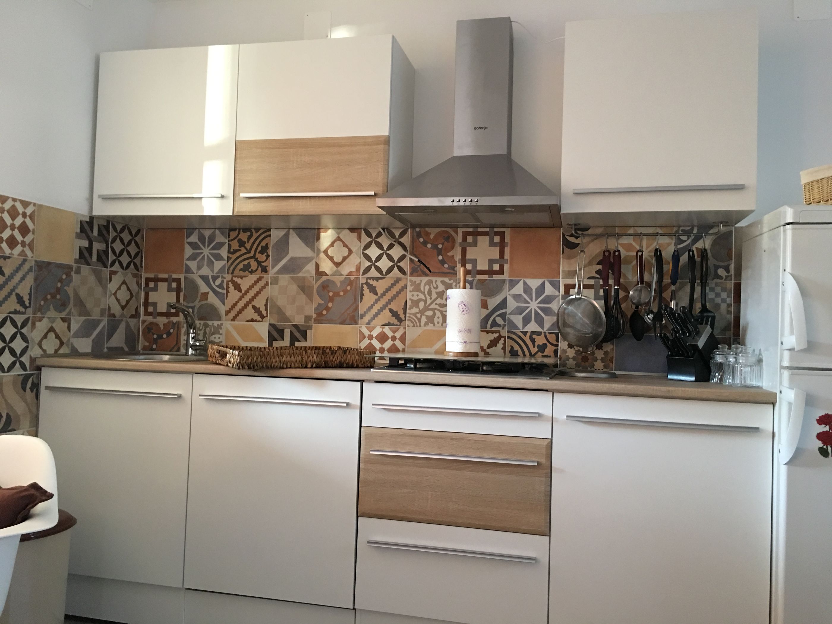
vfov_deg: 48.2
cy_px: 312
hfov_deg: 61.7
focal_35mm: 29
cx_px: 416
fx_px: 697
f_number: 2.2
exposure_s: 1/10
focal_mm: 4.15
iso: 100
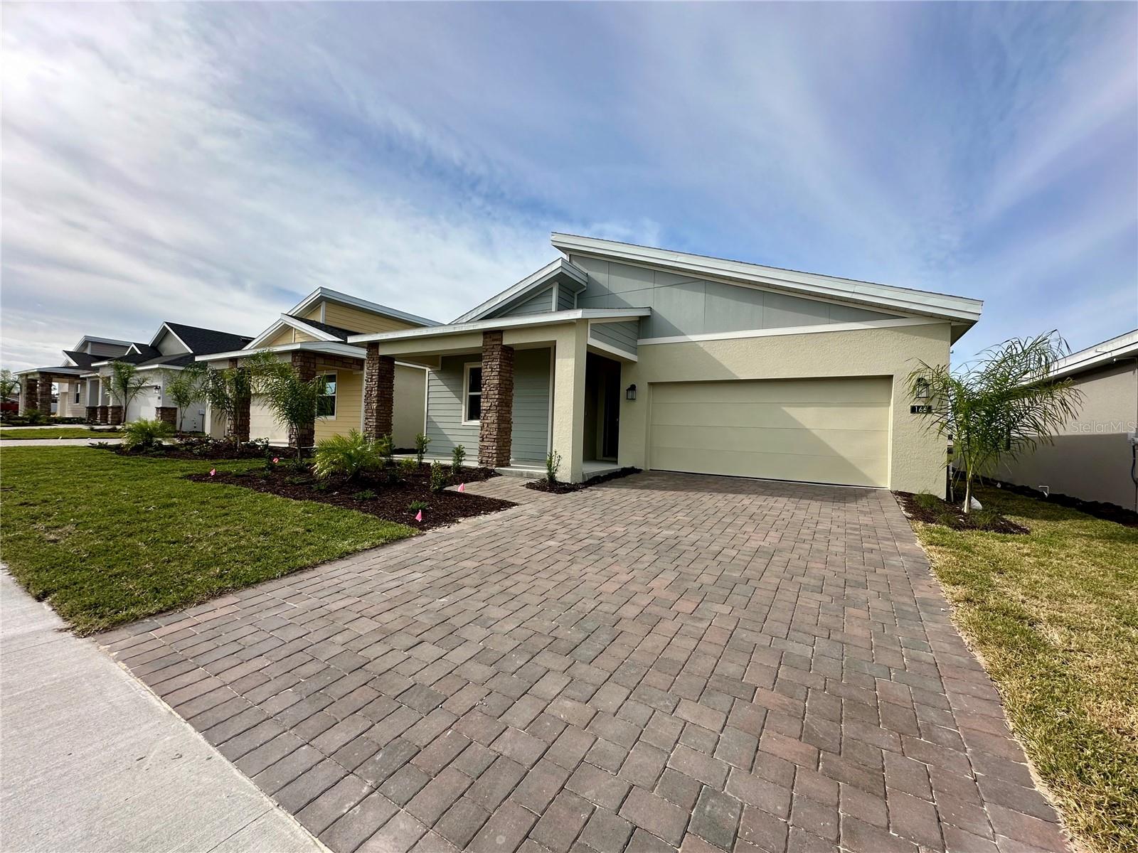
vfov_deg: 85.7
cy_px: 426
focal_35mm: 14
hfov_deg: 102.1
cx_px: 569
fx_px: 460
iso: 40
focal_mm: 2.22
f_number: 2.2
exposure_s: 1/1916
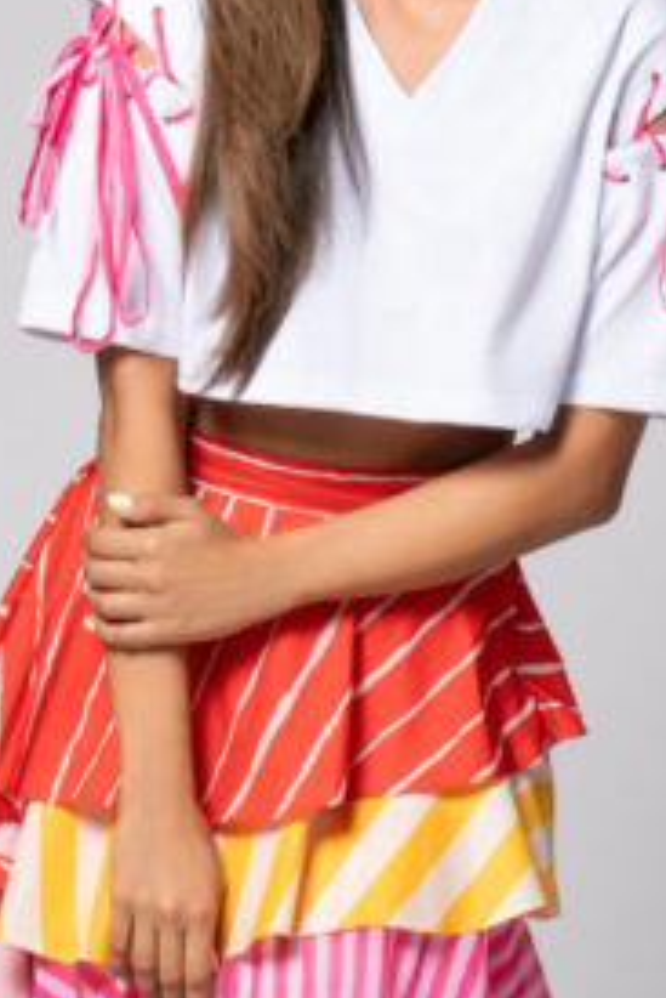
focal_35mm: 190
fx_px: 5265
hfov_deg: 7.2
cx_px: 433
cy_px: 889
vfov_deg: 10.8
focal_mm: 56
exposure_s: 1/160
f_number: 18
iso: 100
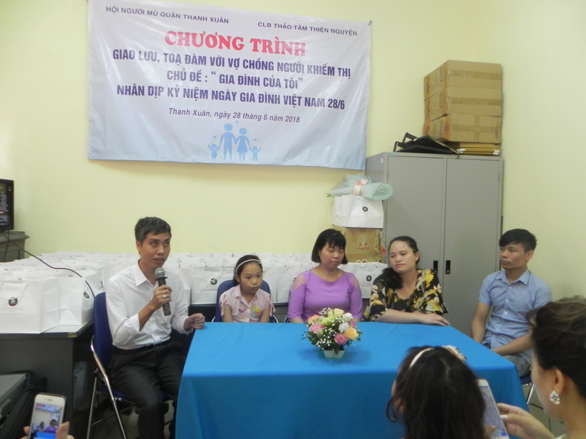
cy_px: 220
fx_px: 440
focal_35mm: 26
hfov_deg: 67.3
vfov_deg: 53.1
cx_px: 293
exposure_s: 1/30
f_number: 2.8
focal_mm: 4.6
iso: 337
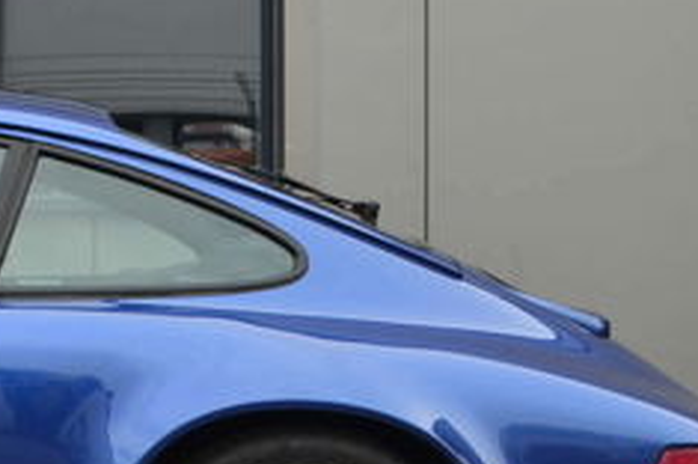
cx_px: -285
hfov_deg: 13.3
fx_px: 2846
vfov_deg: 9.3
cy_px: 333
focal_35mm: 147
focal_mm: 30
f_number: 10
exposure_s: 1/60
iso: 360
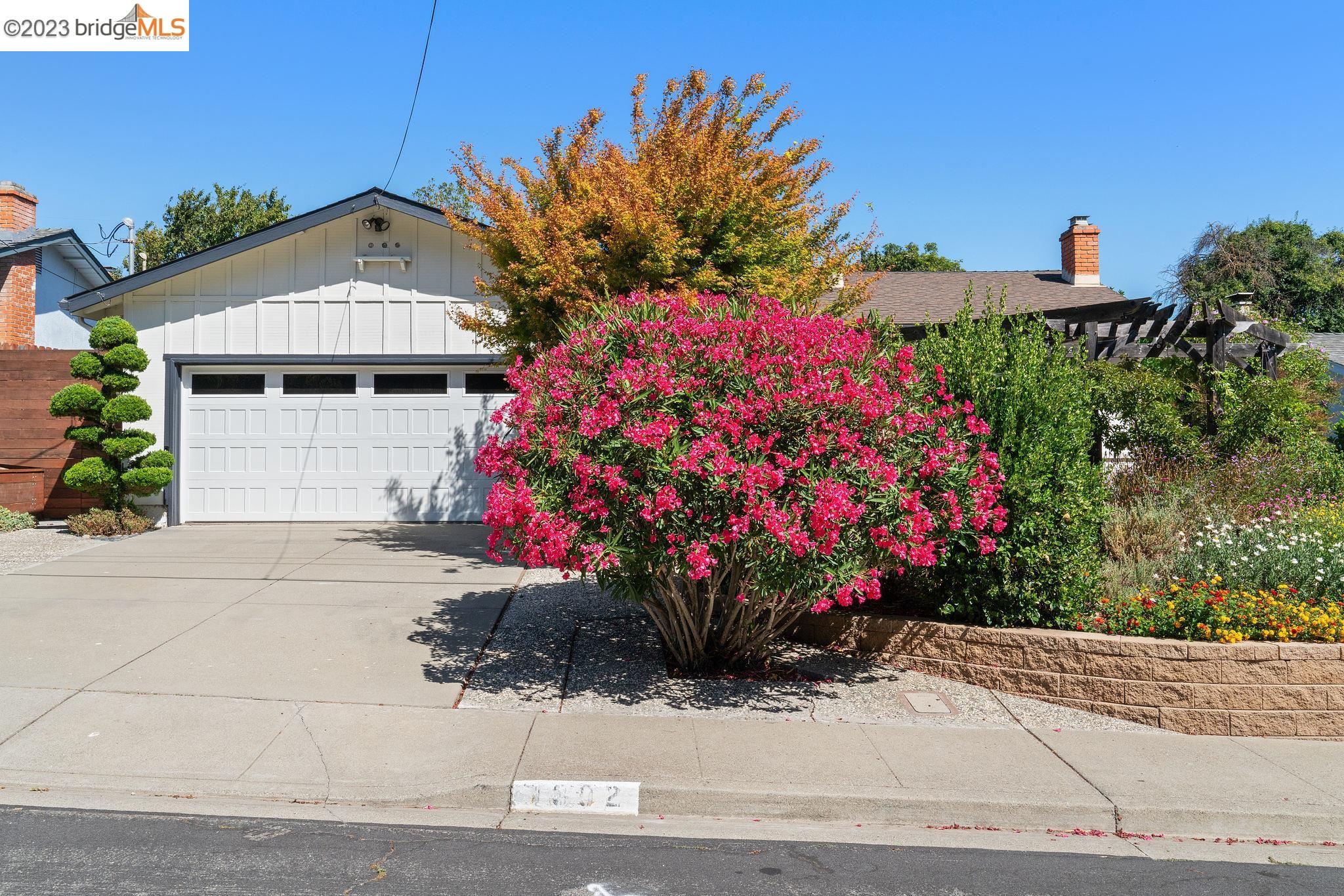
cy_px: 448
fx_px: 1120
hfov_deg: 61.9
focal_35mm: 30
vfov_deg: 43.6
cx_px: 672
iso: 400
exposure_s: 1/320
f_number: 16
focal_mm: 30
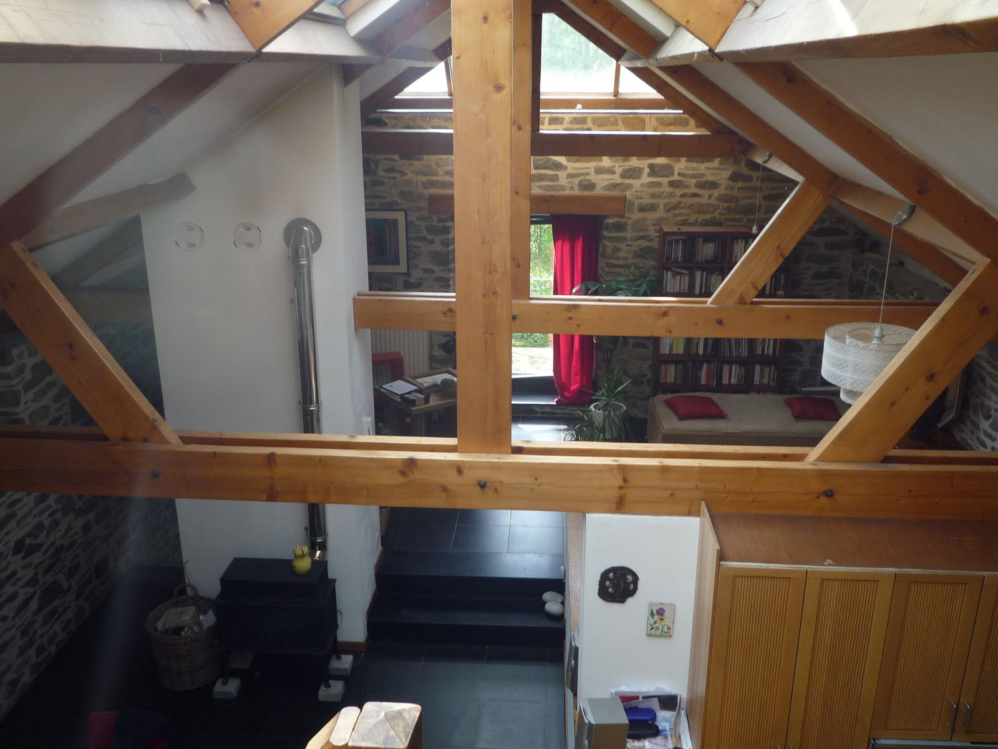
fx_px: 894
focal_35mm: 31
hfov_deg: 58.4
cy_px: 374
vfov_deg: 45.4
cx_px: 499
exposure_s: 1/80
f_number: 2.8
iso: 100
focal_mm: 4.4
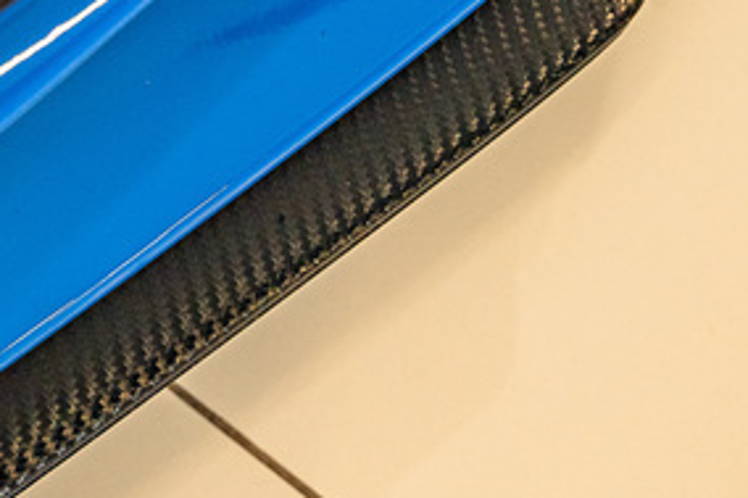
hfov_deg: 11.1
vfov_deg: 7.4
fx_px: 3738
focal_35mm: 180
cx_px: -280
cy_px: -385
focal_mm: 50
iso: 400
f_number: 4
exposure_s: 1/125
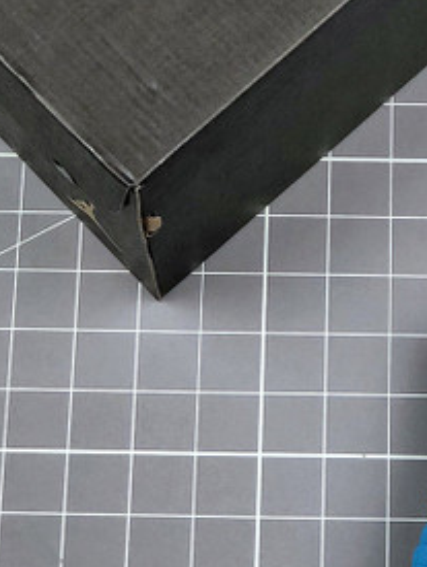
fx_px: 2445
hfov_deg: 10.0
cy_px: 161
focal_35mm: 149
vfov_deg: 13.2
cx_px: 314
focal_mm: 6.6
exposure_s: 1/50
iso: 80
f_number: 2.8
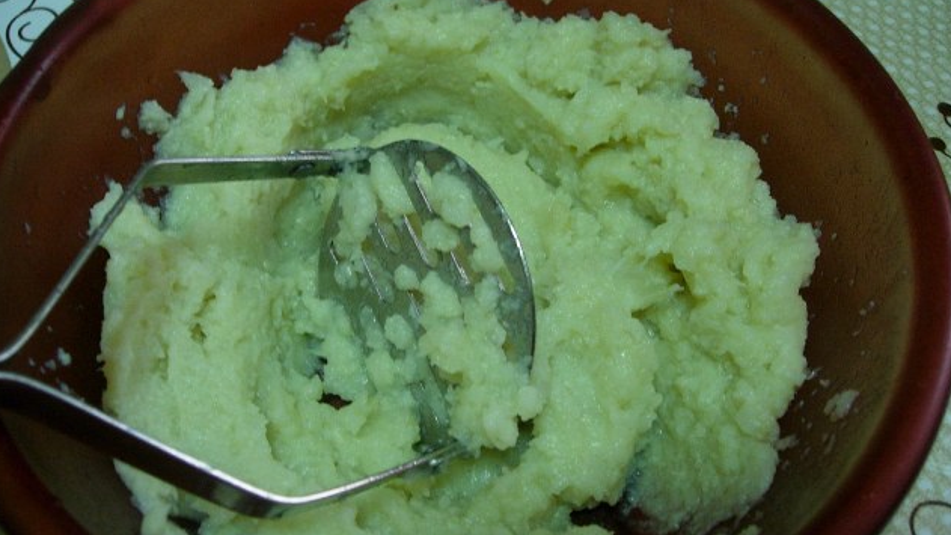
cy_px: 271
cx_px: 475
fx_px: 1059
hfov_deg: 48.4
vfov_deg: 28.3
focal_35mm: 42
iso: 200
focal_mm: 7.8
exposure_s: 1/16.4
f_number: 2.8
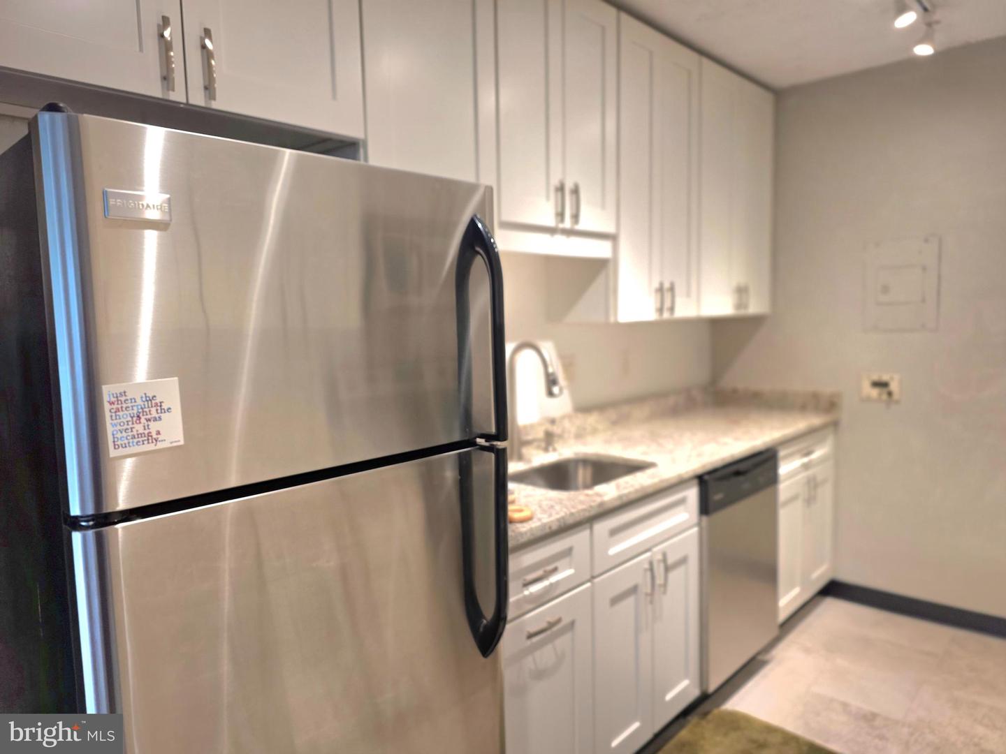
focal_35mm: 23
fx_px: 668
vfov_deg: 58.9
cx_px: 503
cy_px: 377
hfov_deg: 73.9
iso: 200
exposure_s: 1/120
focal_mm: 6.3
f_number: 1.7
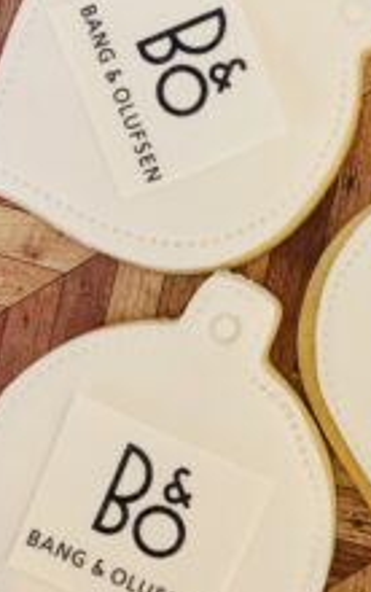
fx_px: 807
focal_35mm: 50
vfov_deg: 40.1
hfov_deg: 24.5
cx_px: 387
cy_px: 248
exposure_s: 1/33
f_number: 1.8
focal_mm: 4.25
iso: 250
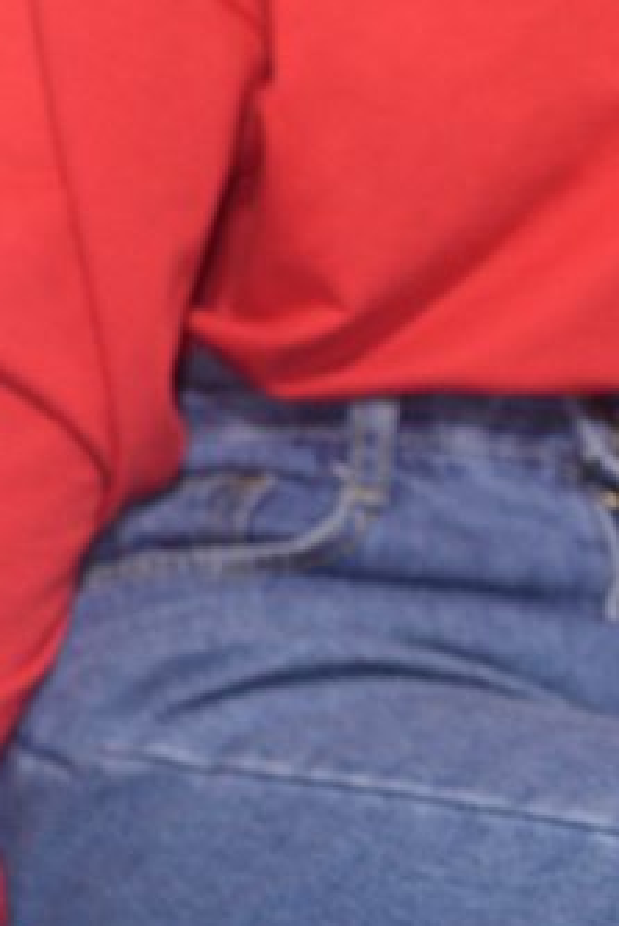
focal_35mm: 204
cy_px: 647
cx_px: 1316
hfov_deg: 6.5
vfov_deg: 10.1
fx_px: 5256
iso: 640
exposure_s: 1/80
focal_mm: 35
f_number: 5
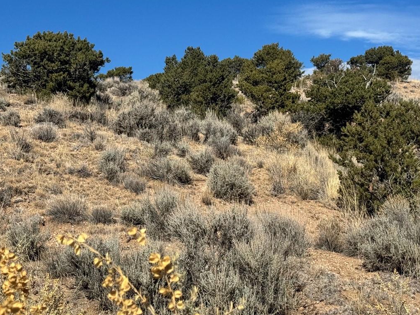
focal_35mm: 76
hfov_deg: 25.7
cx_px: 222
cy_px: 131
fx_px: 922
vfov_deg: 19.4
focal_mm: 6.76
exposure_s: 1/7092
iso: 64
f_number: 1.78
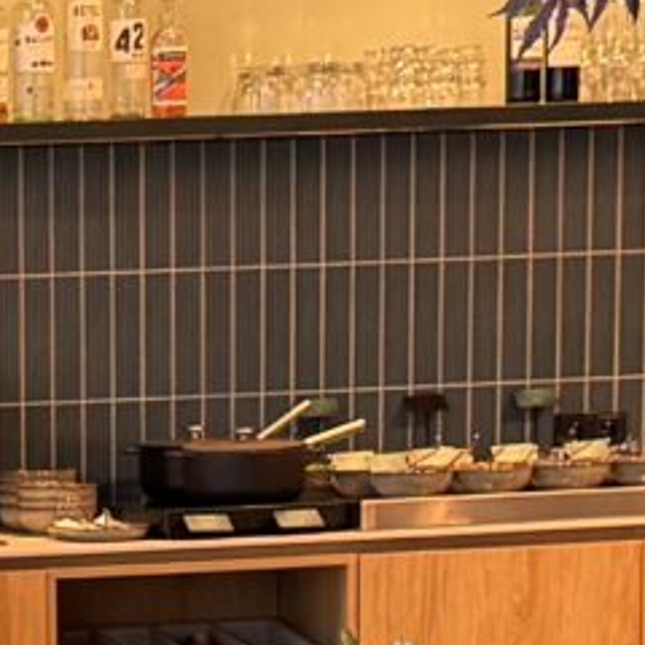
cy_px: 1301
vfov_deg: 7.4
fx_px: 4764
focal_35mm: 226
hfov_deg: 7.6
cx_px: -325
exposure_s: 1/121
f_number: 1.78
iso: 80
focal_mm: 6.76
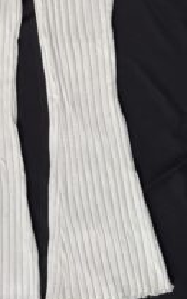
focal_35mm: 49
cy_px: 55
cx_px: 46
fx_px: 400
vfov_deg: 39.3
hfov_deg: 26.0
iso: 64
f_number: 1.78
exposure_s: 1/190
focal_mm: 6.76
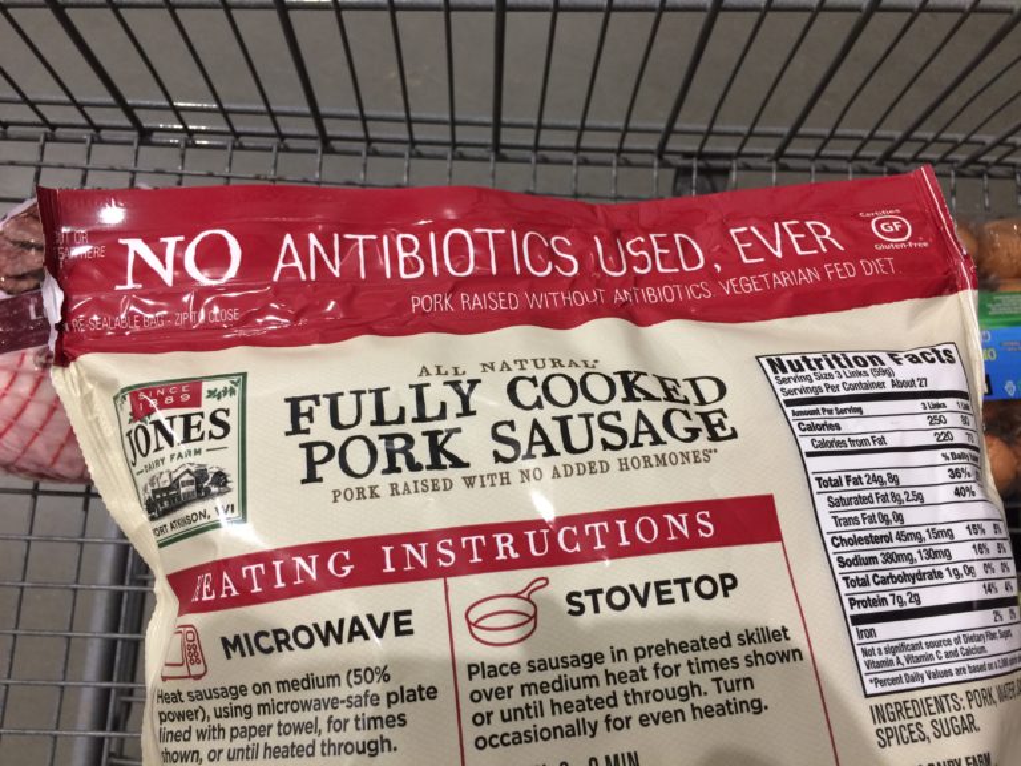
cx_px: 510
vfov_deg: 48.2
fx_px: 855
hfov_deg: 61.7
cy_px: 383
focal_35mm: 29
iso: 80
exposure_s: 1/30
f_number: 2.2
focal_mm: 4.15
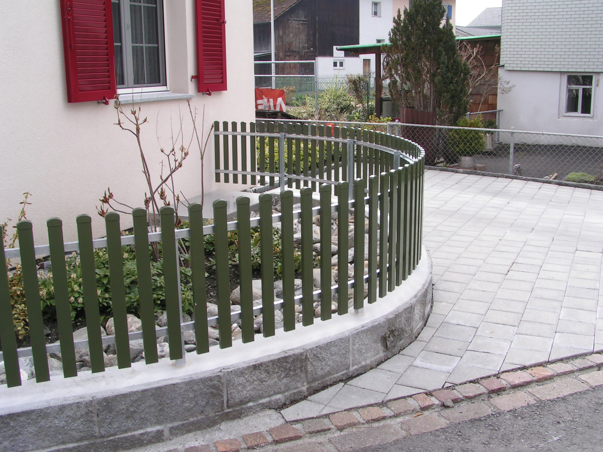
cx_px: 302
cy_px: 226
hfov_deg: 49.0
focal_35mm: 38
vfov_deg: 37.7
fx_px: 662
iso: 50
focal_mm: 5.8
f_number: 8
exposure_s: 1/50
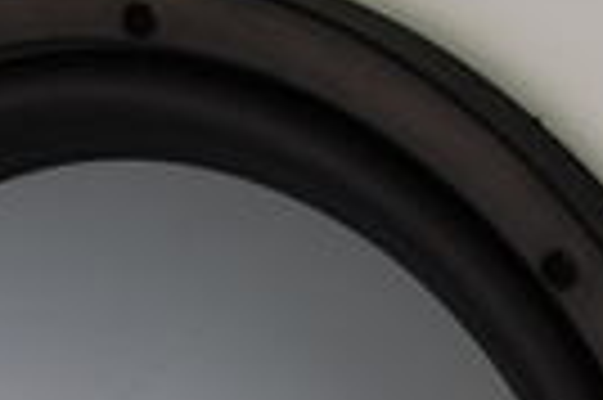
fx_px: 4785
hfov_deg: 7.2
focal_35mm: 286
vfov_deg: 4.8
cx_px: 166
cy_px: 494
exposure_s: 1/125
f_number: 5.6
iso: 250
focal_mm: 40
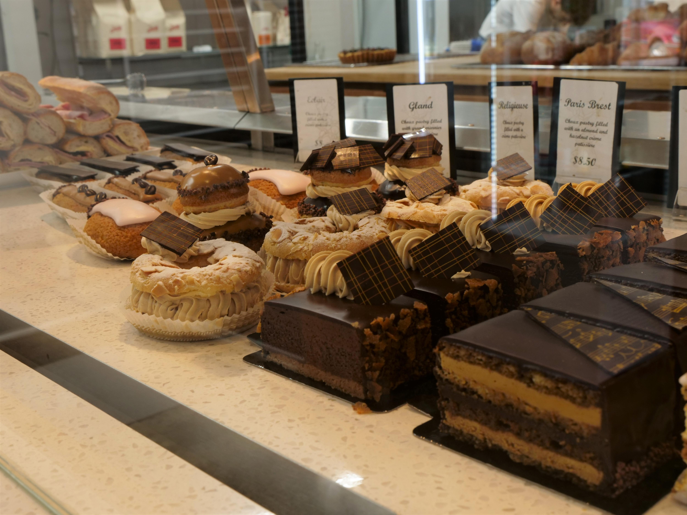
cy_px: 258
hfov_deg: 42.9
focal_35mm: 44
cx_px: 344
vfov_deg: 32.9
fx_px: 873
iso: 400
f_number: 8
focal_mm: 22
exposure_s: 1/15
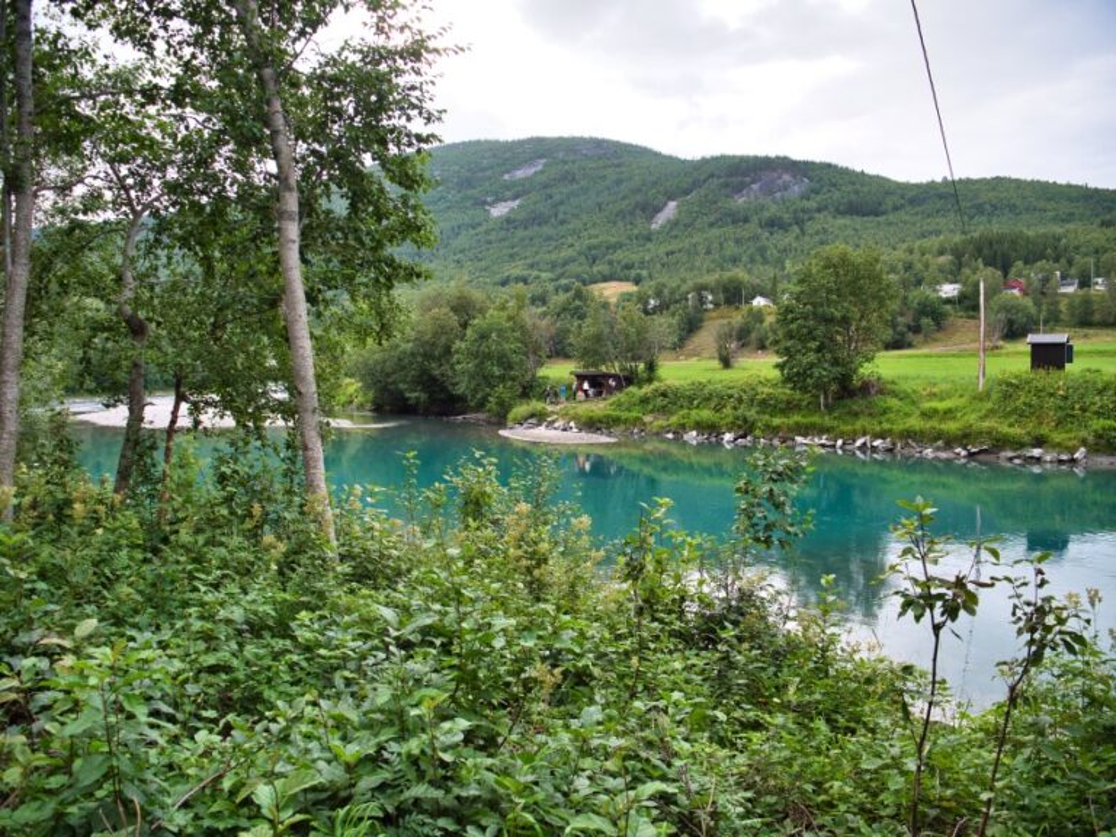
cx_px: 558
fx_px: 774
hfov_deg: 71.6
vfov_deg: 56.8
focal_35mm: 24
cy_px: 418
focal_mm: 12
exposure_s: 1/200
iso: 800
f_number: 3.5
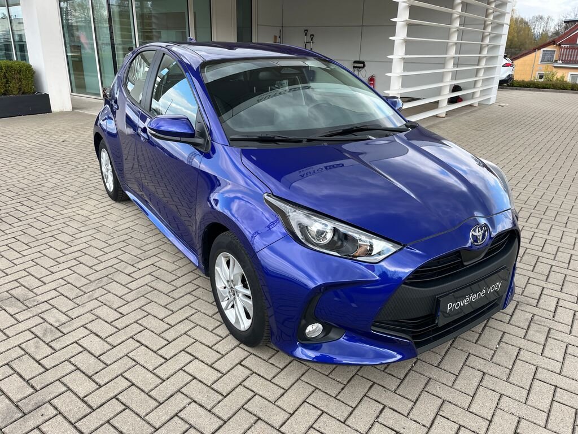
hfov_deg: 67.3
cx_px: 289
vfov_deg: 53.1
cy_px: 217
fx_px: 434
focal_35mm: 26
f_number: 1.6
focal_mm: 5.1
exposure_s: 1/592
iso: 50
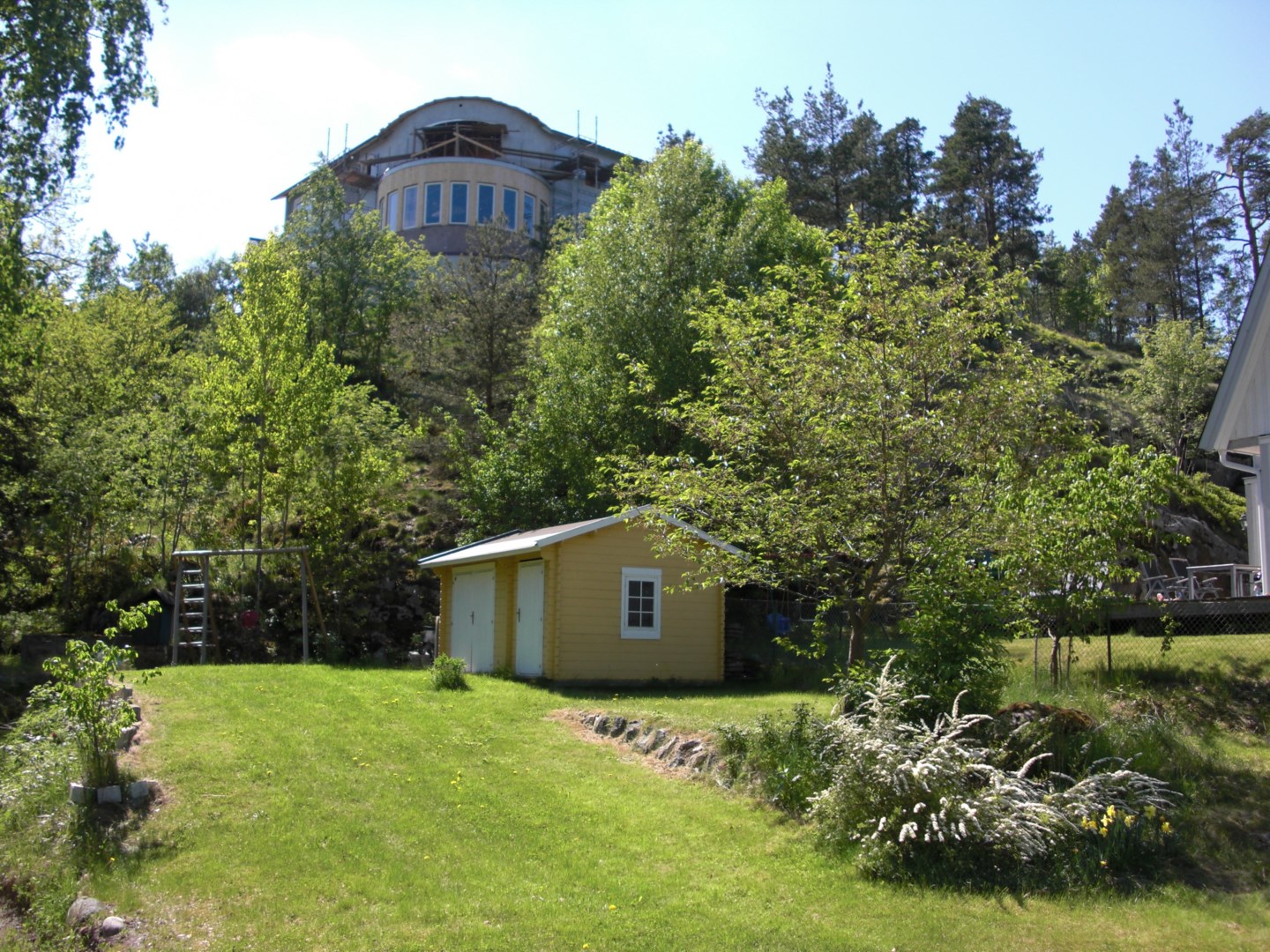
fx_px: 1321
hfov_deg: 51.4
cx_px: 635
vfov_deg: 39.7
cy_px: 476
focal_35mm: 36
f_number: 2.8
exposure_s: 1/400
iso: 50
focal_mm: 6.3
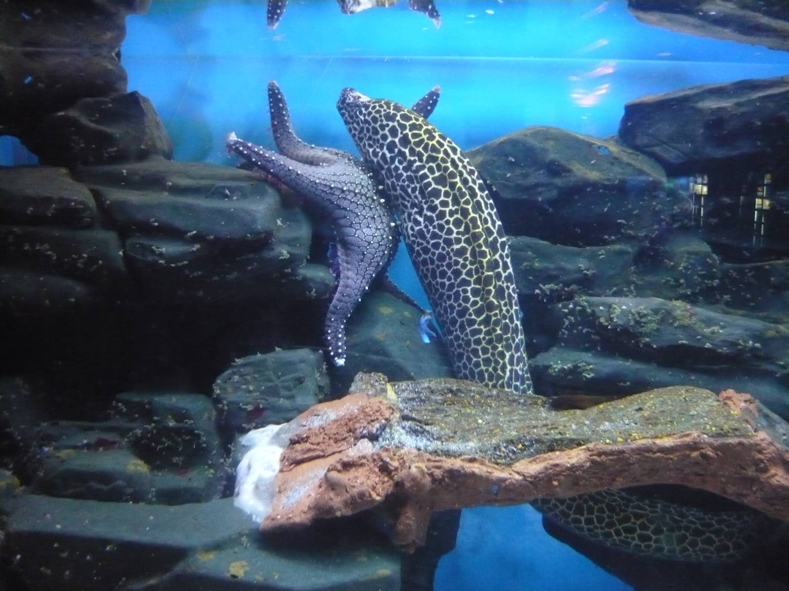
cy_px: 296
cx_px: 394
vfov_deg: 42.9
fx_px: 752
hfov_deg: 55.4
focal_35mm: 33
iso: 800
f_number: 2.8
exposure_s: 1/10
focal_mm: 5.5
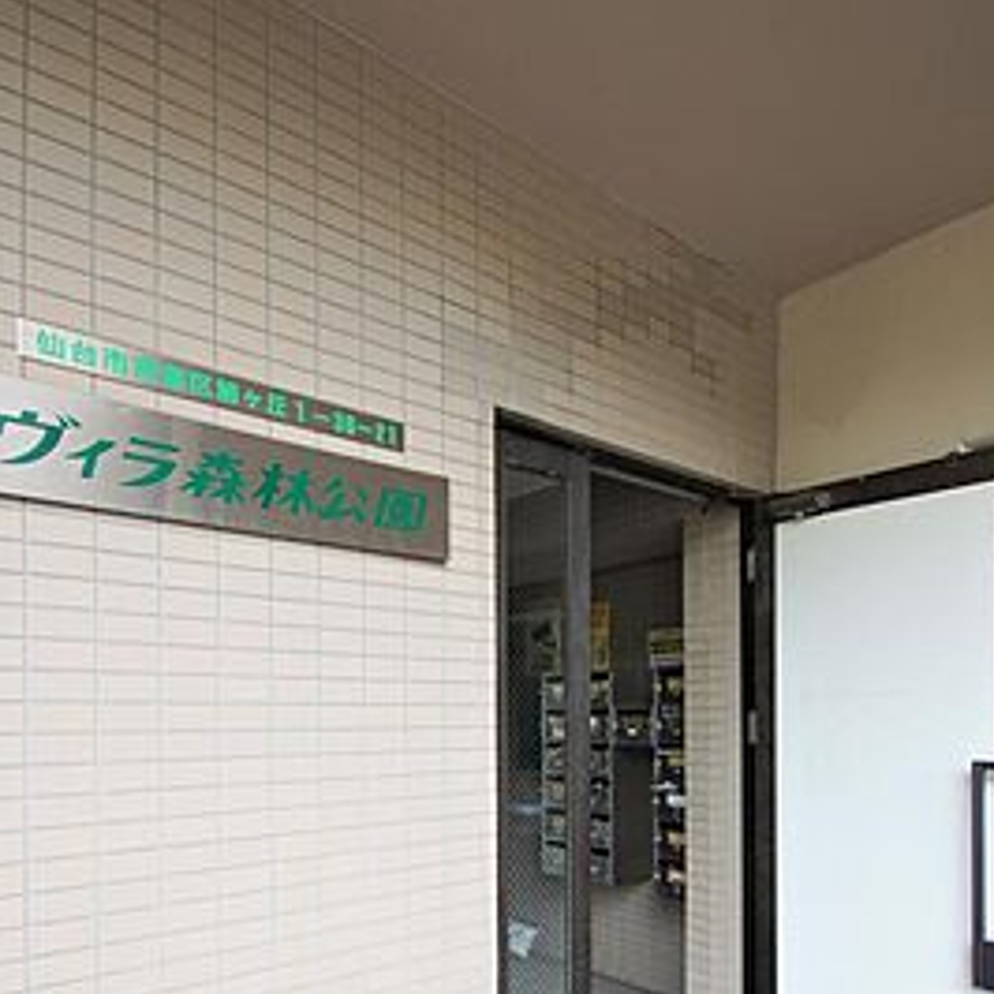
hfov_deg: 67.3
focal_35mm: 23
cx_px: 499
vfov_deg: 64.4
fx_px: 747
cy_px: 706
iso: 100
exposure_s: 1/60
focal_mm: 10
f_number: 5
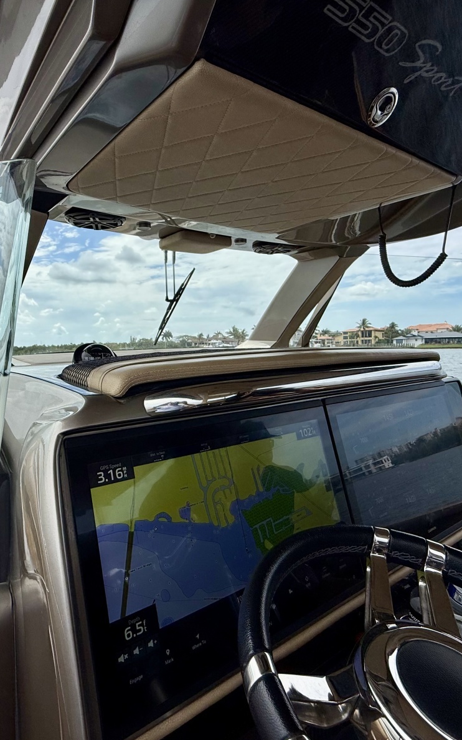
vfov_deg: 85.1
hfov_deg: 58.5
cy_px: 369
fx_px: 403
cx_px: 159
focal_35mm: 20
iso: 50
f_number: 2.2
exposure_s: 1/3125
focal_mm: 2.22
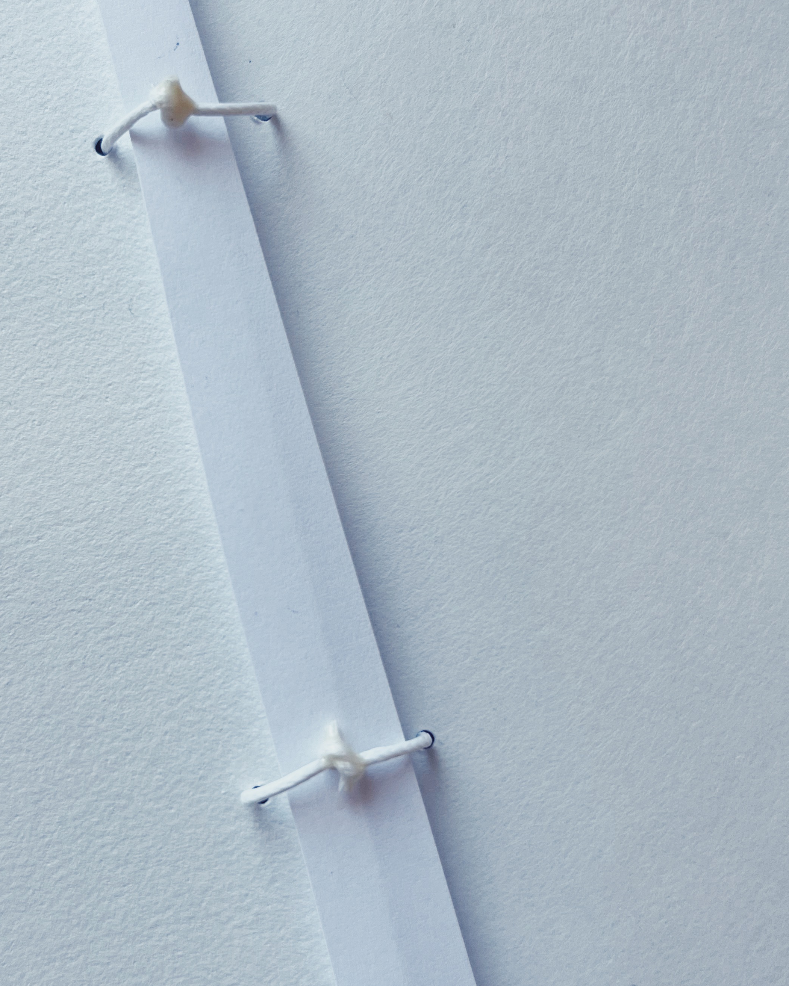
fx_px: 1138
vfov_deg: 46.8
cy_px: 467
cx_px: 263
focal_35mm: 39
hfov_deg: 37.8
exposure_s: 1/121
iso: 40
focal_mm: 5.1
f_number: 1.6
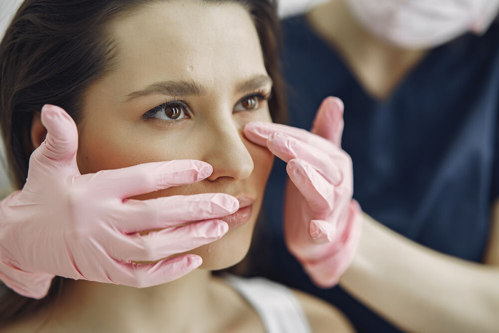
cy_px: 166
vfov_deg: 16.1
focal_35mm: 85
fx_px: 1178
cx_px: 250
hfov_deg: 23.9
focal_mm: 85
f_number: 2.2
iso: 250
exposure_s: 1/250
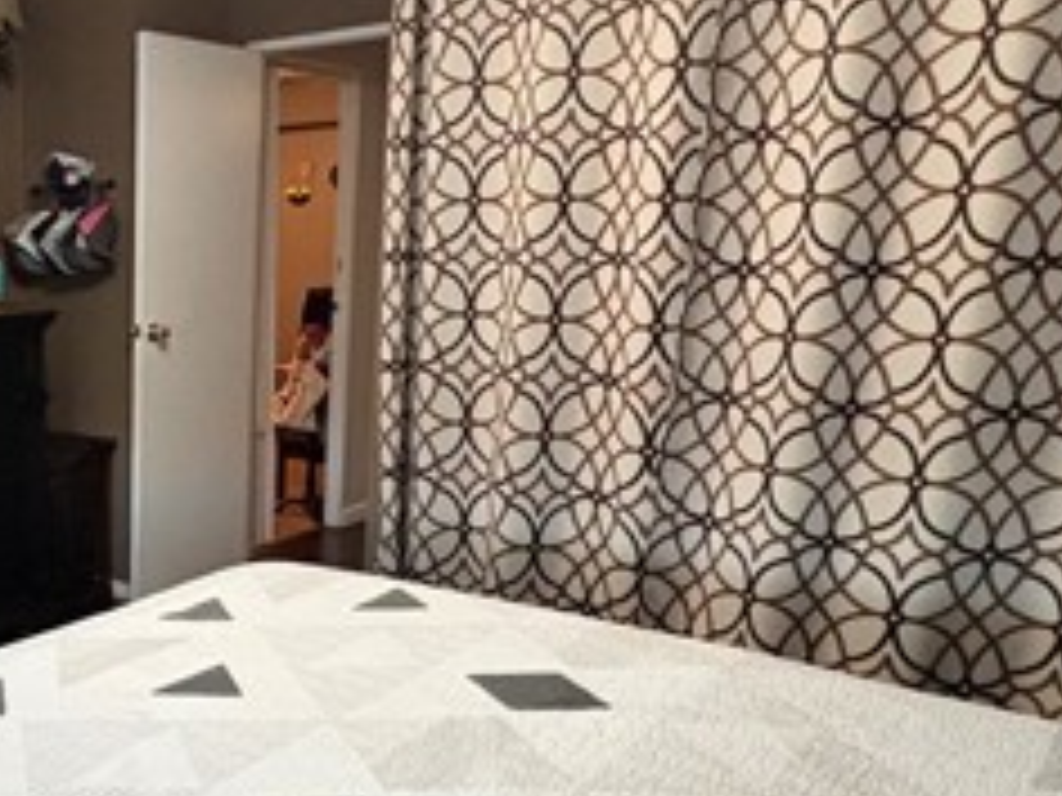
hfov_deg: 41.8
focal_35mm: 38
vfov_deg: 37.6
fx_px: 1166
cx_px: -22
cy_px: 459
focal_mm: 2.22
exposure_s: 1/60
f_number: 2.2
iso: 1000
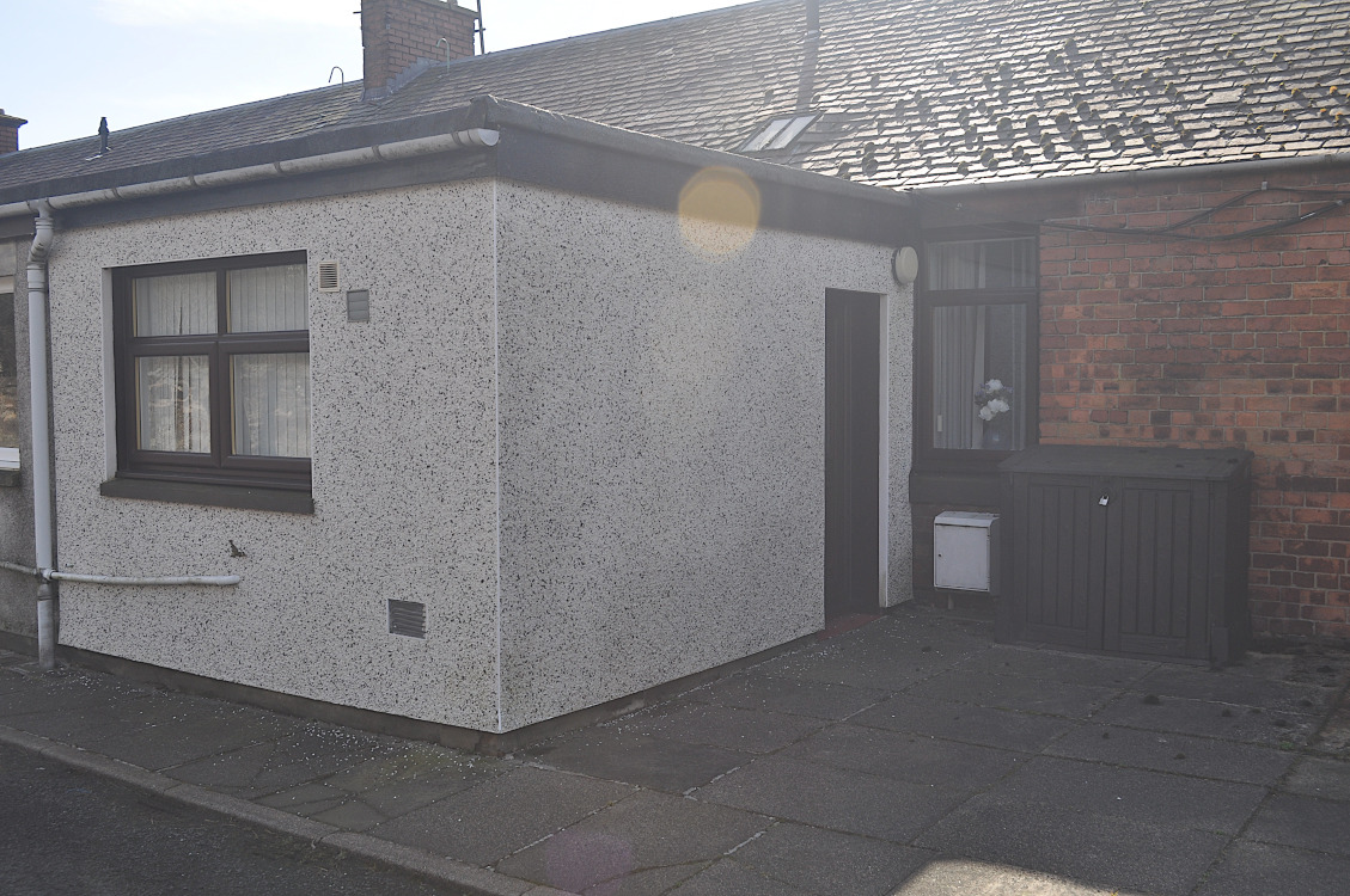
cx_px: 675
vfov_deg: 36.8
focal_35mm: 36
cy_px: 448
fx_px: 1348
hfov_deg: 53.2
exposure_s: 1/320
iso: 200
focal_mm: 24
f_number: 9
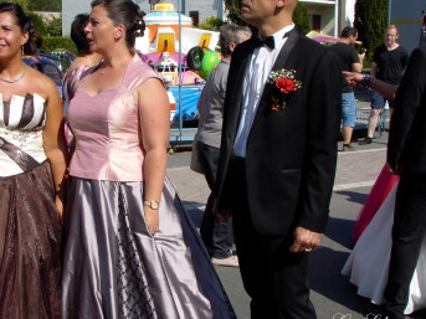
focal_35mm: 63
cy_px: 123
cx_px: 144
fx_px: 775
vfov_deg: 23.2
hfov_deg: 30.5
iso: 70
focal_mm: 6.9
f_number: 5.6
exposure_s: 1/330
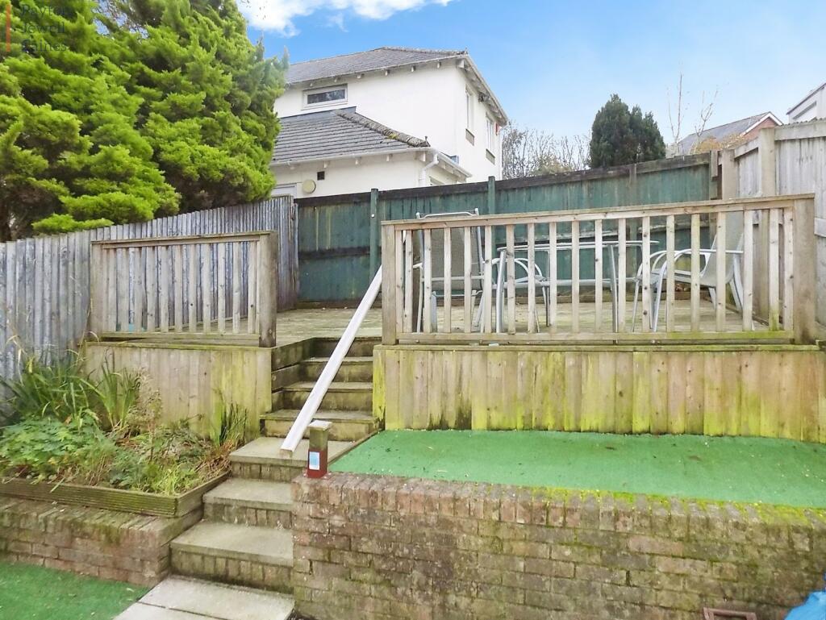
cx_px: 413
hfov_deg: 73.9
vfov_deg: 58.9
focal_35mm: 23
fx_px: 549
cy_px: 310
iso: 450
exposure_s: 1/30
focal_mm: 4
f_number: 3.1
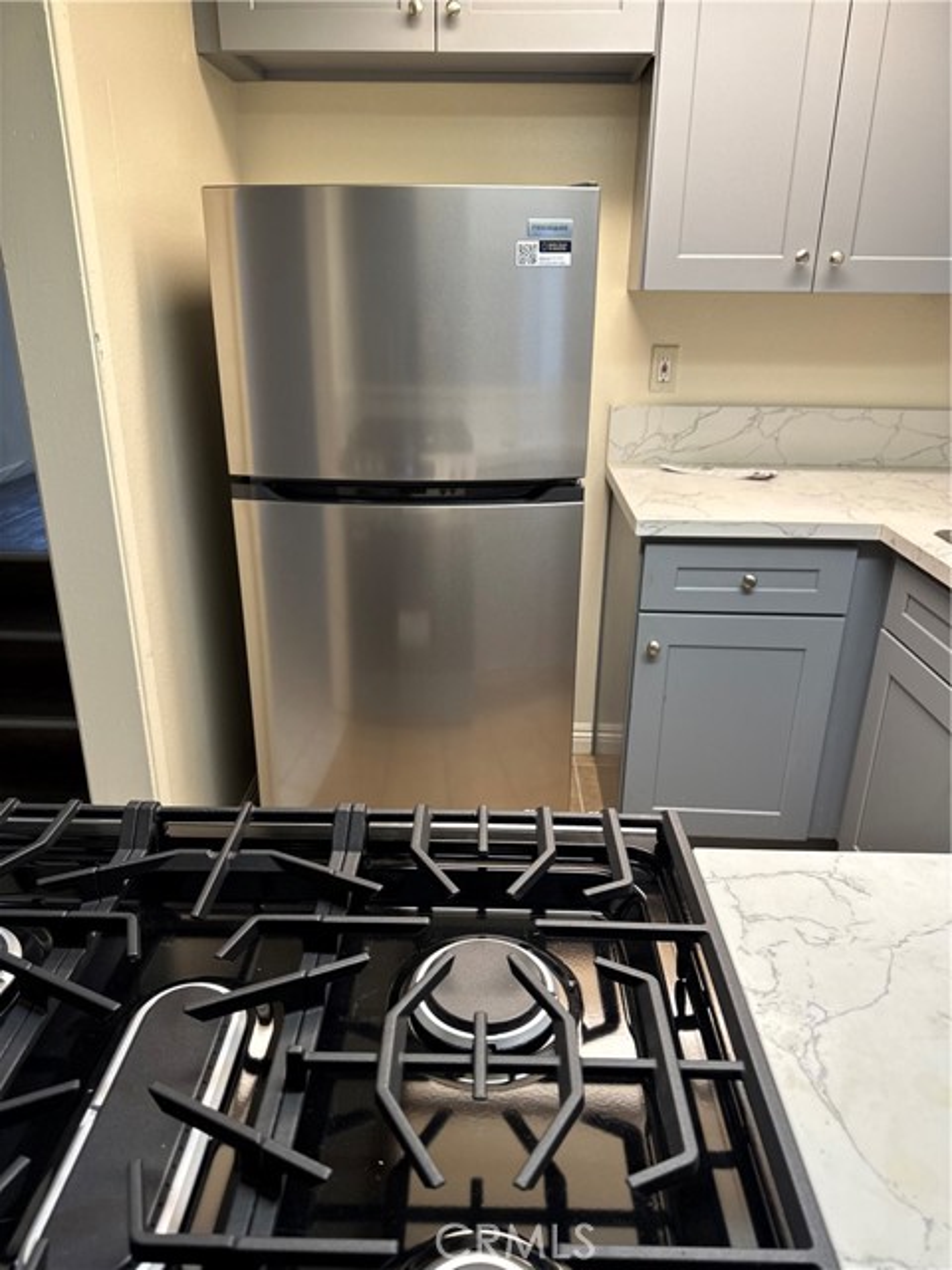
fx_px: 880
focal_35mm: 24
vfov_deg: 71.6
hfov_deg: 56.8
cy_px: 635
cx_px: 476
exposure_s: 1/60
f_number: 1.78
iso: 200
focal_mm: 6.76
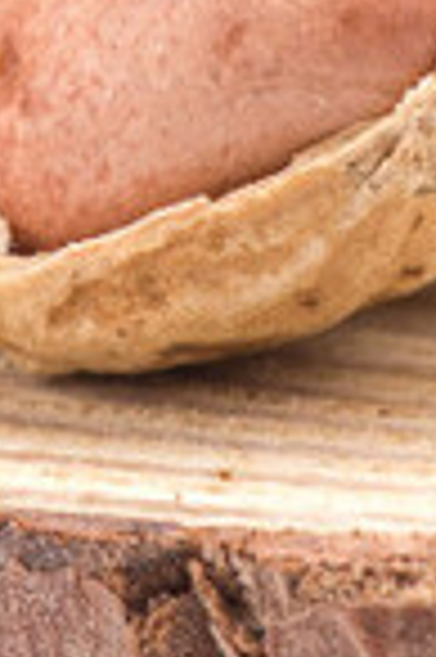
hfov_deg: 1.6
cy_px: -128
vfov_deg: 2.4
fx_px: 15769
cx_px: 715
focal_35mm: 866
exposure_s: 1/160
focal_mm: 105
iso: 100
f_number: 13
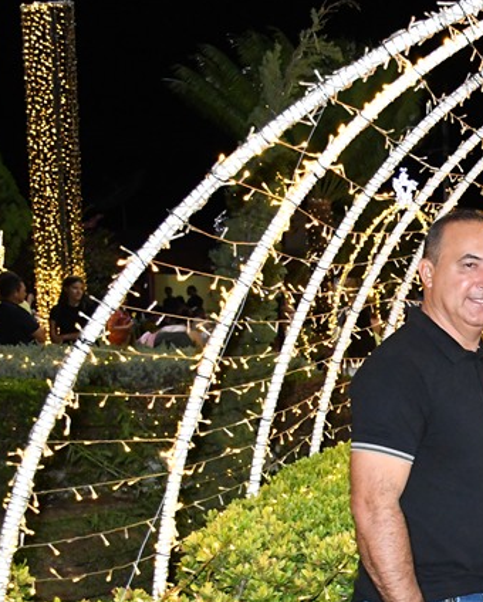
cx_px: 706
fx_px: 1374
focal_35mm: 77
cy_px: 476
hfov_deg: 18.0
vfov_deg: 24.4
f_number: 5
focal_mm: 23
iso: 6400
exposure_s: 1/200
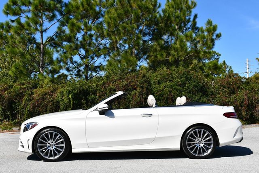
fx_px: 346
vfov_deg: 28.1
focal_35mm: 48
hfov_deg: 41.1
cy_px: 86
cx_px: 130
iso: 100
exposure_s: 1/320
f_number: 9
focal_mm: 24
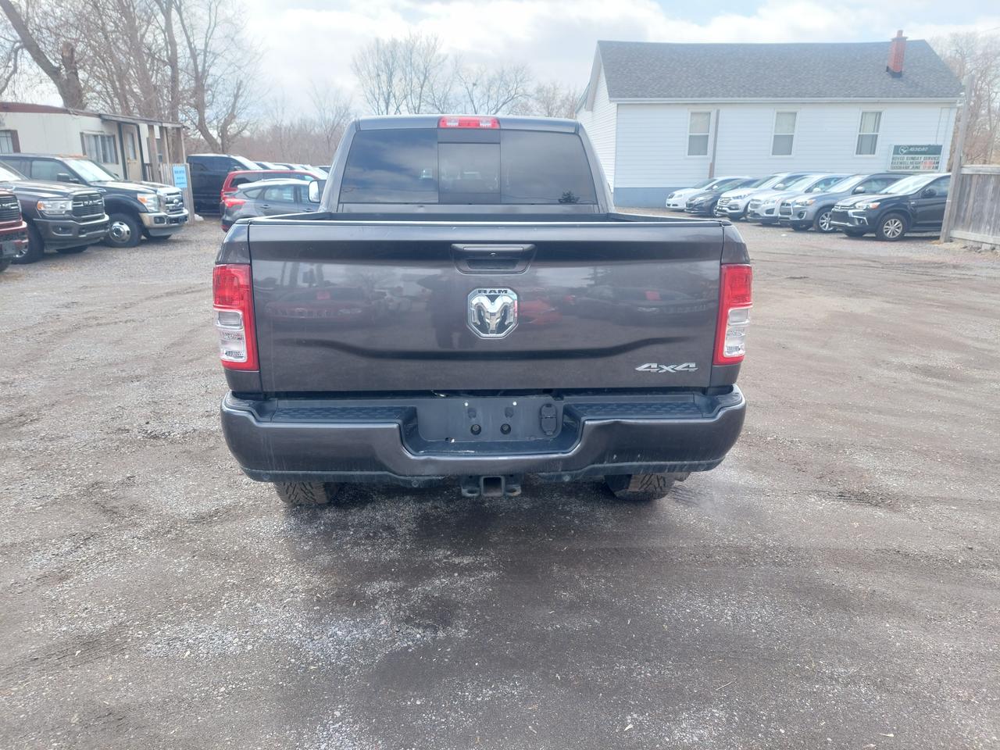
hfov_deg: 71.6
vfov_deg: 56.8
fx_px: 693
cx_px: 500
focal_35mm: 24
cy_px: 375
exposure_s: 1/328
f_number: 1.8
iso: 40
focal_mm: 5.23
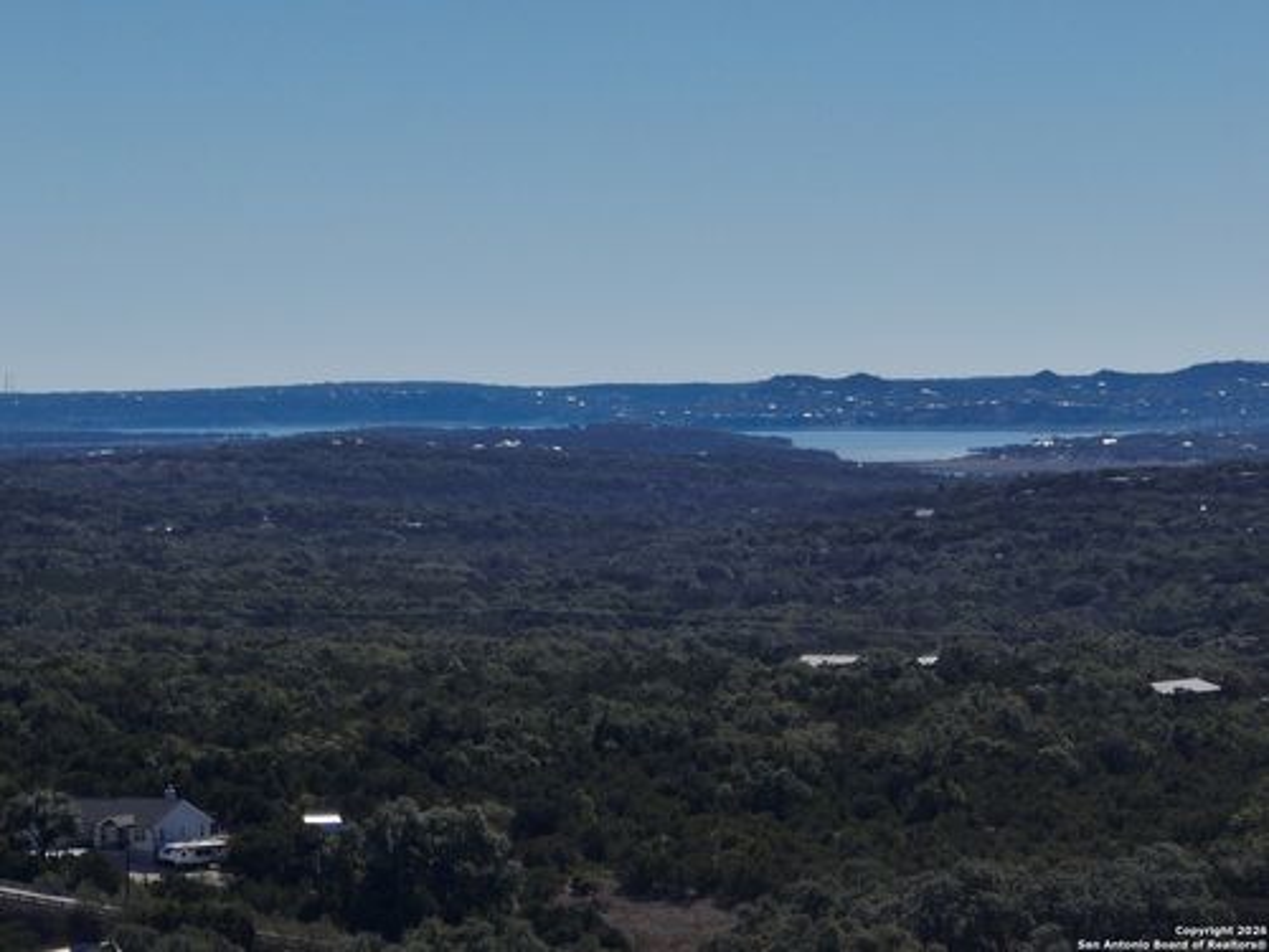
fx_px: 5902
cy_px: 476
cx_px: 634
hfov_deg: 12.3
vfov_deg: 9.2
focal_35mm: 161
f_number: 4.4
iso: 100
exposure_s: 1/800
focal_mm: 29.85
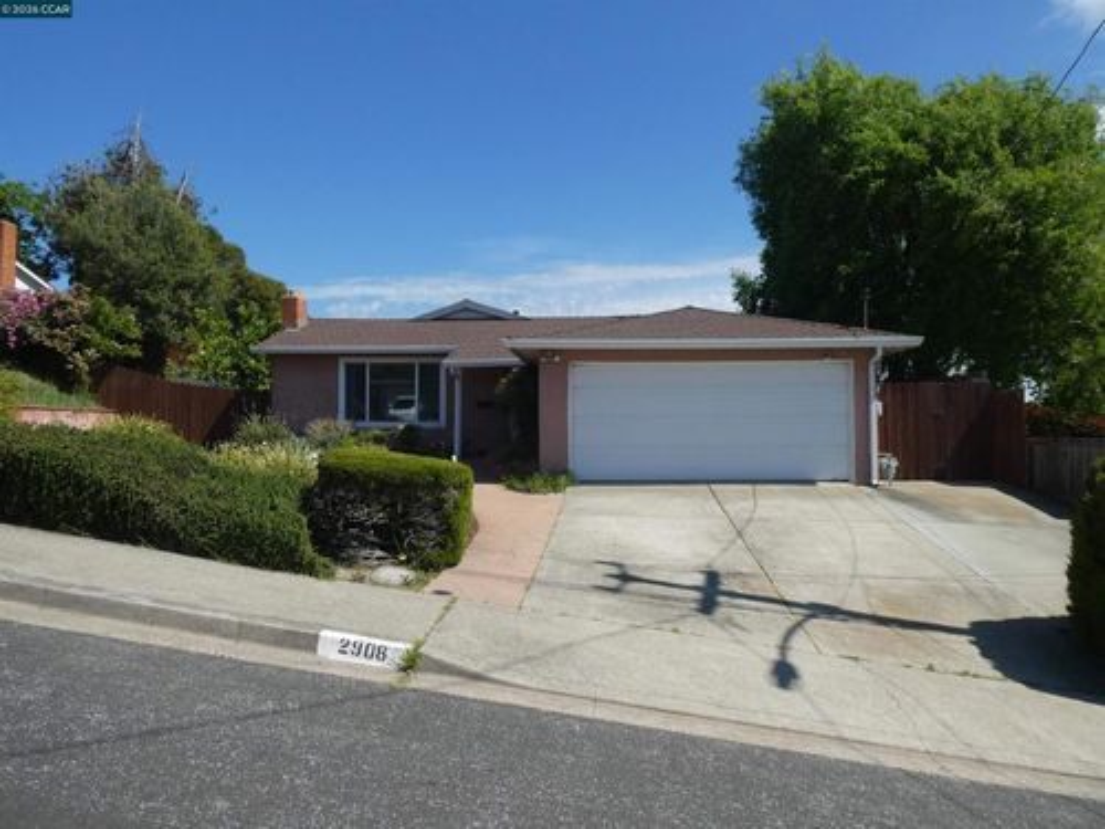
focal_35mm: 24
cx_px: 552
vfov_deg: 56.8
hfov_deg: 71.6
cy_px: 414
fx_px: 766
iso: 80
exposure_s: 1/1000
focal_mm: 4.3
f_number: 3.5
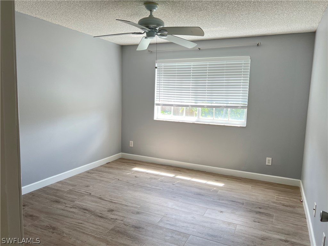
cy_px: 123
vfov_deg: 53.1
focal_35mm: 26
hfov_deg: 67.3
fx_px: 246
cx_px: 164
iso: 50
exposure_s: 1/120
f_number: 1.5
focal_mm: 5.7
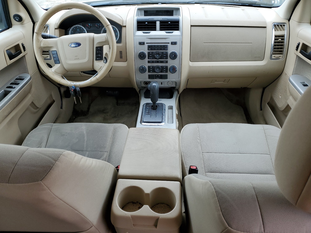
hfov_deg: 67.3
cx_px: 156
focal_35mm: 26
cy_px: 116
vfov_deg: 53.1
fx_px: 234
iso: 50
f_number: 1.5
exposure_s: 1/222
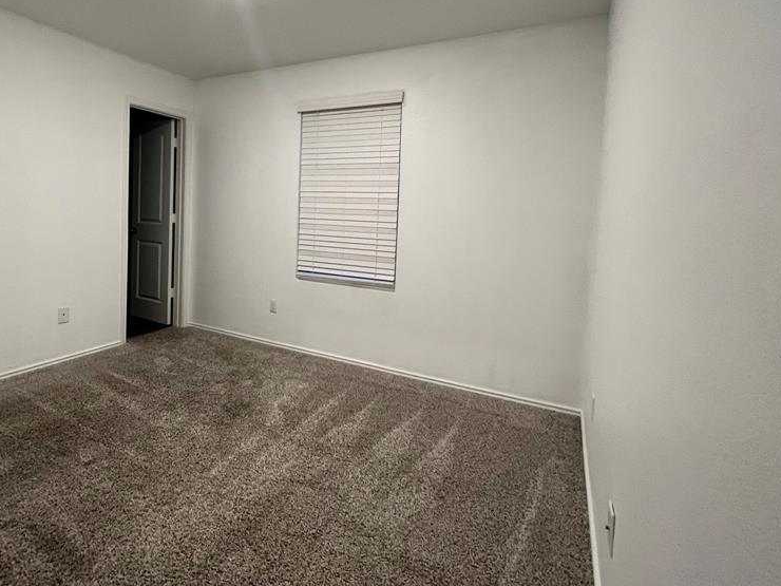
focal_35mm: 18
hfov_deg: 86.9
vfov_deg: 70.8
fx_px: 406
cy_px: 231
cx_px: 320
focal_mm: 1.57
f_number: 1.8
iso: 250
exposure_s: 1/60
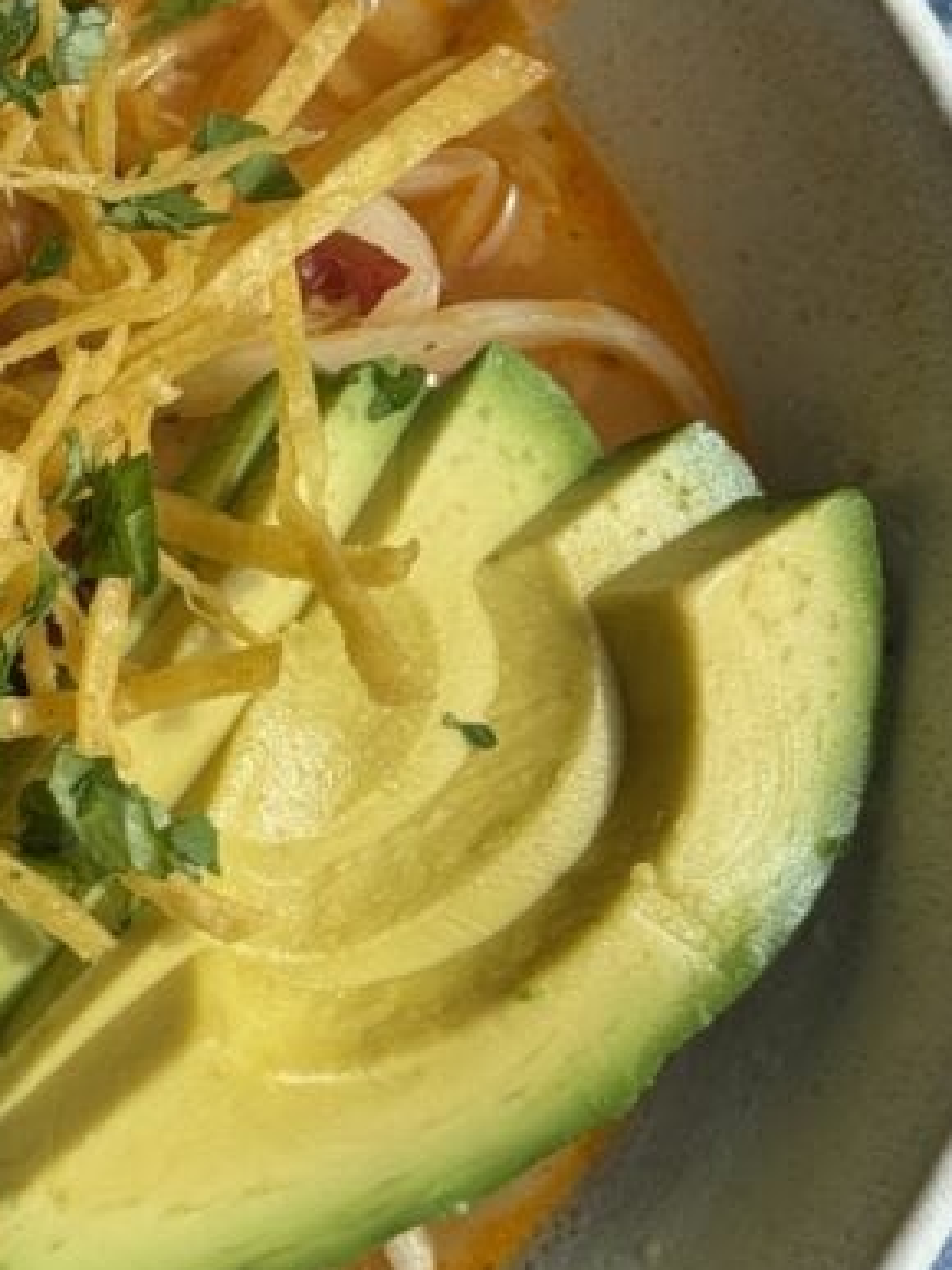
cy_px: 709
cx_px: -105
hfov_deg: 12.2
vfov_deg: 16.6
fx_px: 4366
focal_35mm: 119
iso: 64
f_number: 1.78
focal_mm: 6.76
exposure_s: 1/2959
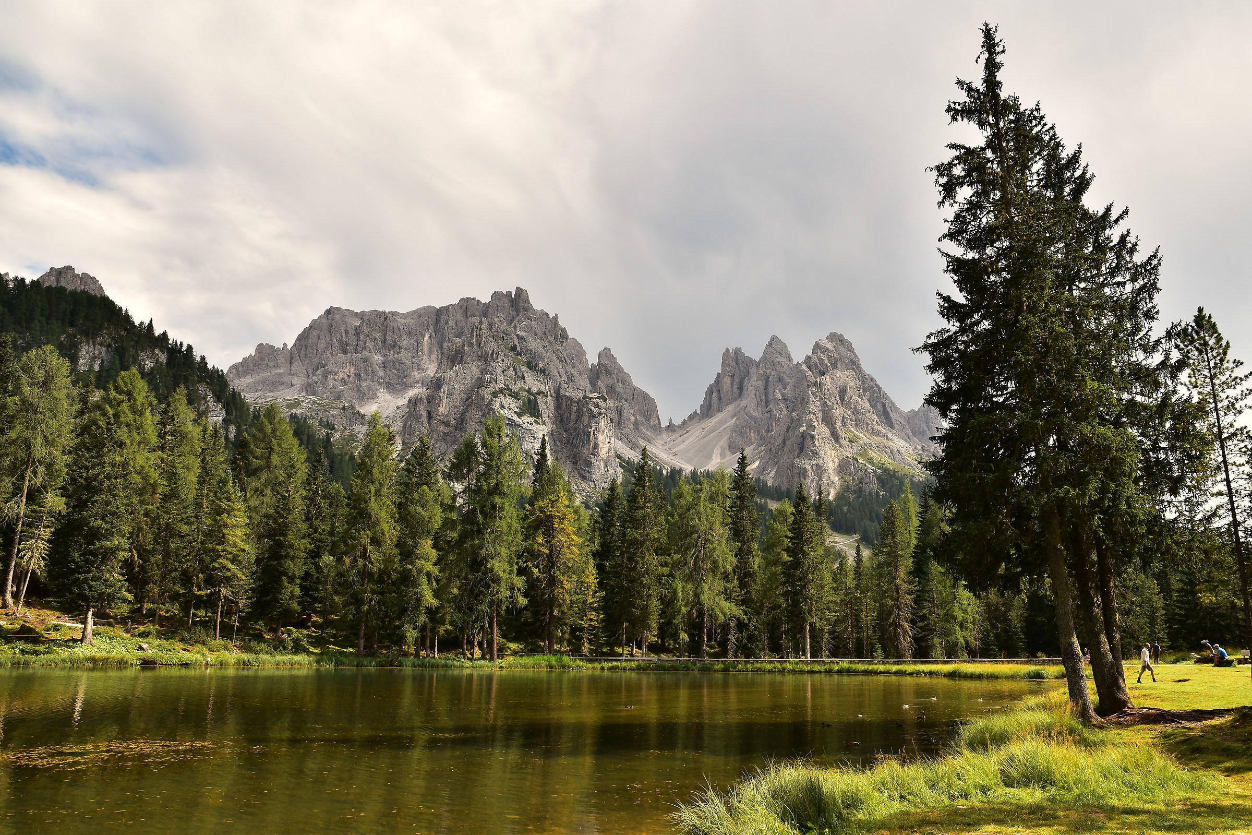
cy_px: 418
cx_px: 626
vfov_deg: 50.4
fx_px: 887
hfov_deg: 70.4
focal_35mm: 26
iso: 100
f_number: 8
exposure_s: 1/80
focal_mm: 17
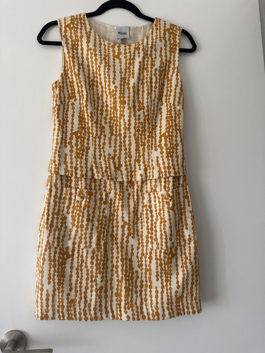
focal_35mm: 24
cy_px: 176
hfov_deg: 56.8
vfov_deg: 71.6
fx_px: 245
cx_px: 132
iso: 160
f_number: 1.78
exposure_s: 1/121
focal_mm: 6.76
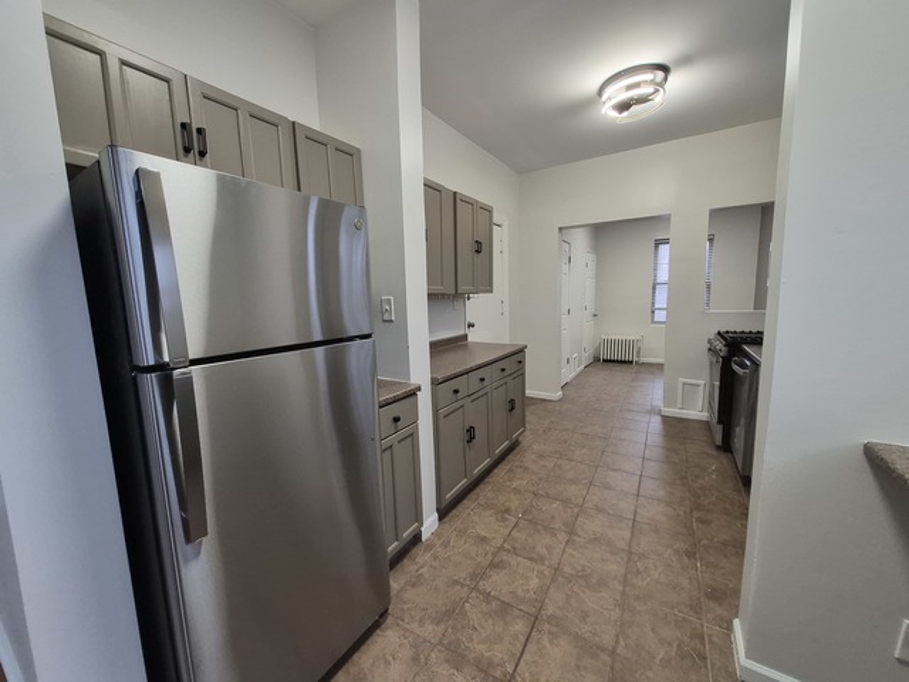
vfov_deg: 89.9
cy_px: 341
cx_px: 454
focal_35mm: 13
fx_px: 341
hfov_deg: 106.2
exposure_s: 1/60
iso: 160
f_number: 2.2
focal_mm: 1.74
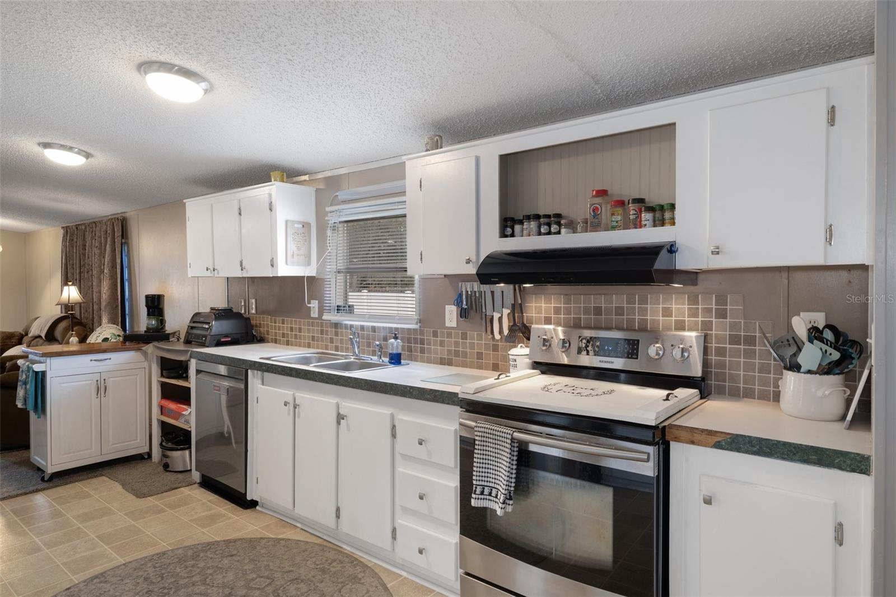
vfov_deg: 59.5
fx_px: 523
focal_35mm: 21
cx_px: 448
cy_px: 298
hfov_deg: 81.2
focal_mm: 21
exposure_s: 3.2
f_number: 8
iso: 320
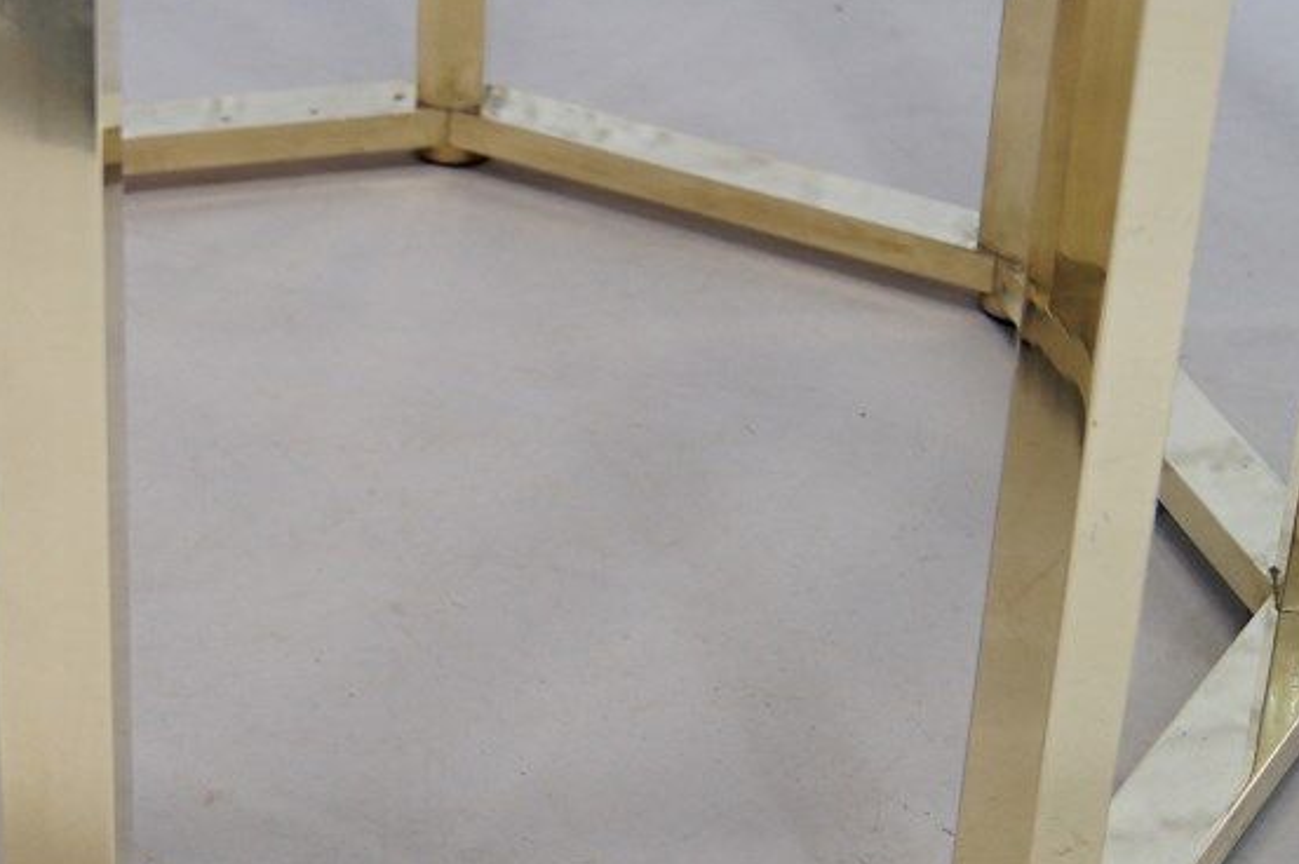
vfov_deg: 14.4
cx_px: 291
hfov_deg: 21.3
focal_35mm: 95
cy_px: 549
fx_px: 3426
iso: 400
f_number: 4.5
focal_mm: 28
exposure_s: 1/60
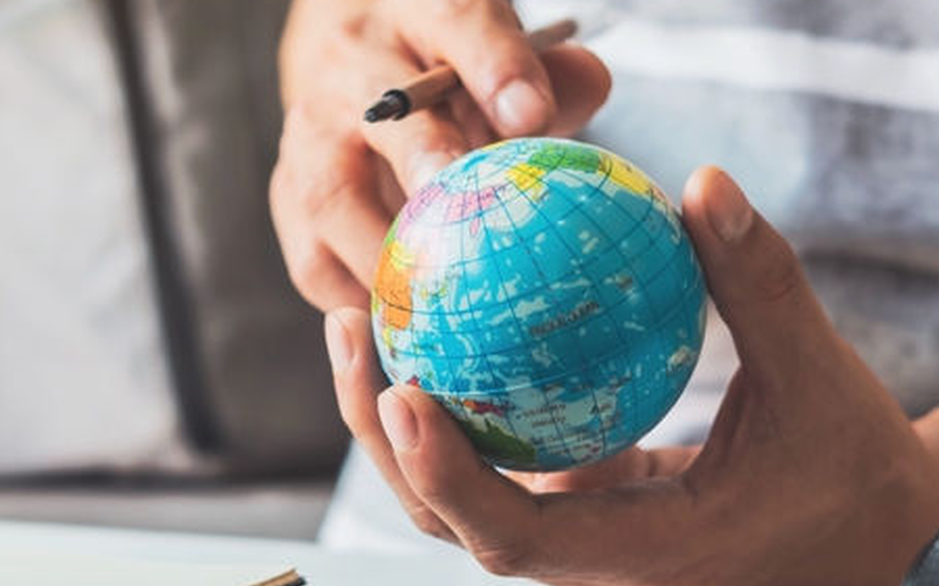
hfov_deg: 16.9
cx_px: 348
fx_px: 3147
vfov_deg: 10.6
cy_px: 433
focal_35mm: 123
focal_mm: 35
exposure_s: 1/80
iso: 250
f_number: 2.8
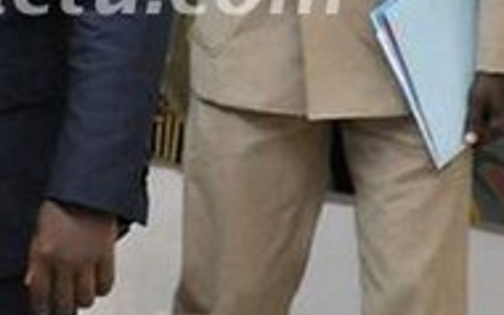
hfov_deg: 11.4
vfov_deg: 7.2
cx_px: -93
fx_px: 2474
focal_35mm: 180
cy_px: -147
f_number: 5
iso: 4000
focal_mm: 48
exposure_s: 1/100
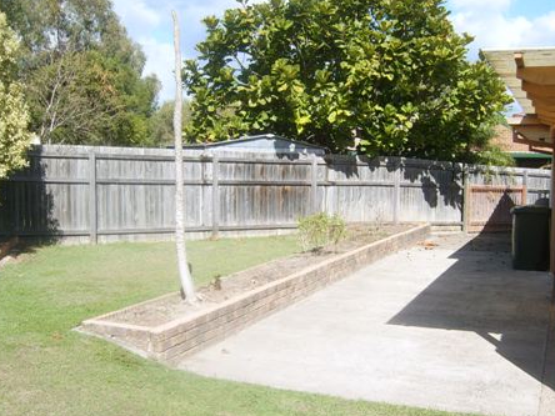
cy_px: 201
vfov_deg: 34.3
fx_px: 673
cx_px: 279
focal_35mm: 42
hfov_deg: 44.8
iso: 50
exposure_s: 1/250
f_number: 5.8
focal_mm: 5.8
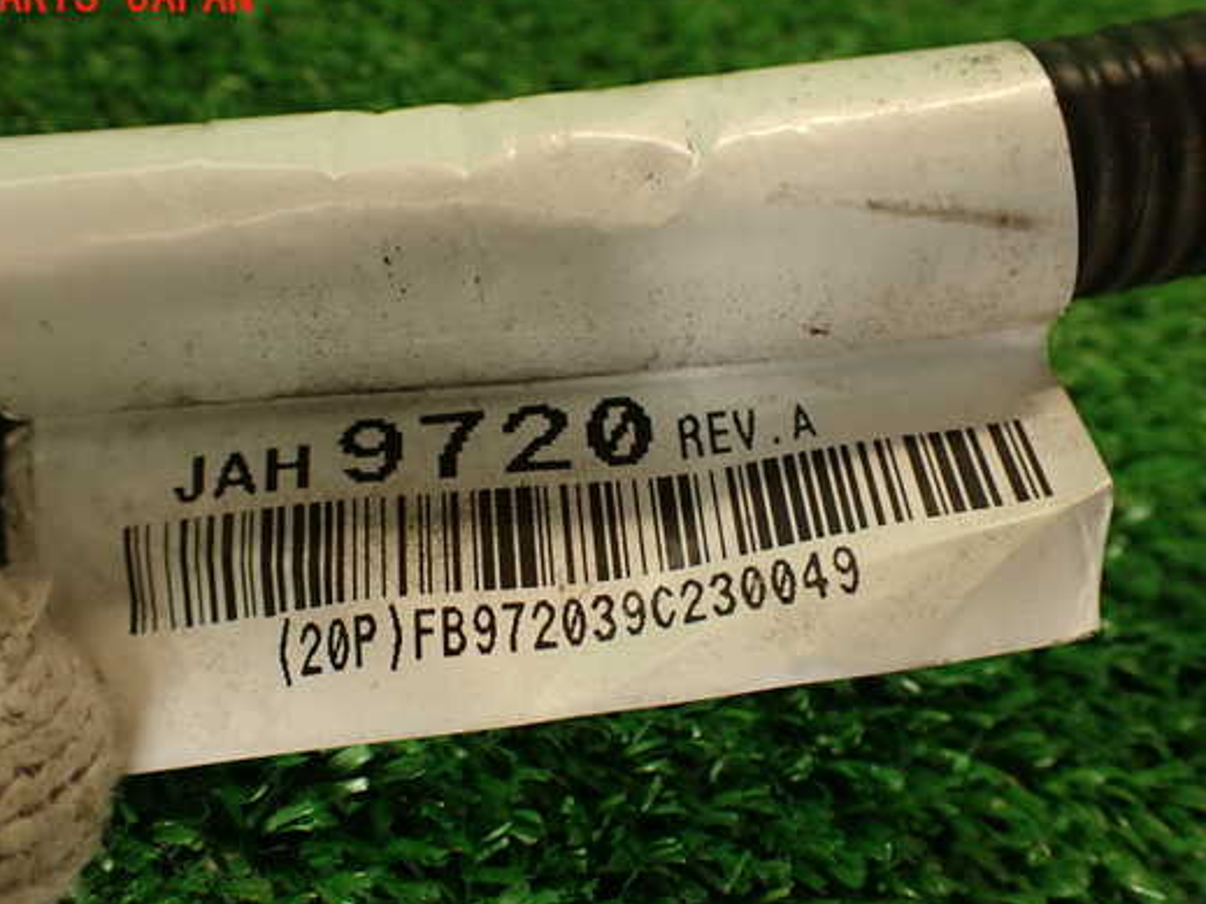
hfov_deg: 50.0
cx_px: 527
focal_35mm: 37
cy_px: 490
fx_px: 1289
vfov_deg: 38.6
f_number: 2.4
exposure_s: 1/60
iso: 160
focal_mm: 5.79
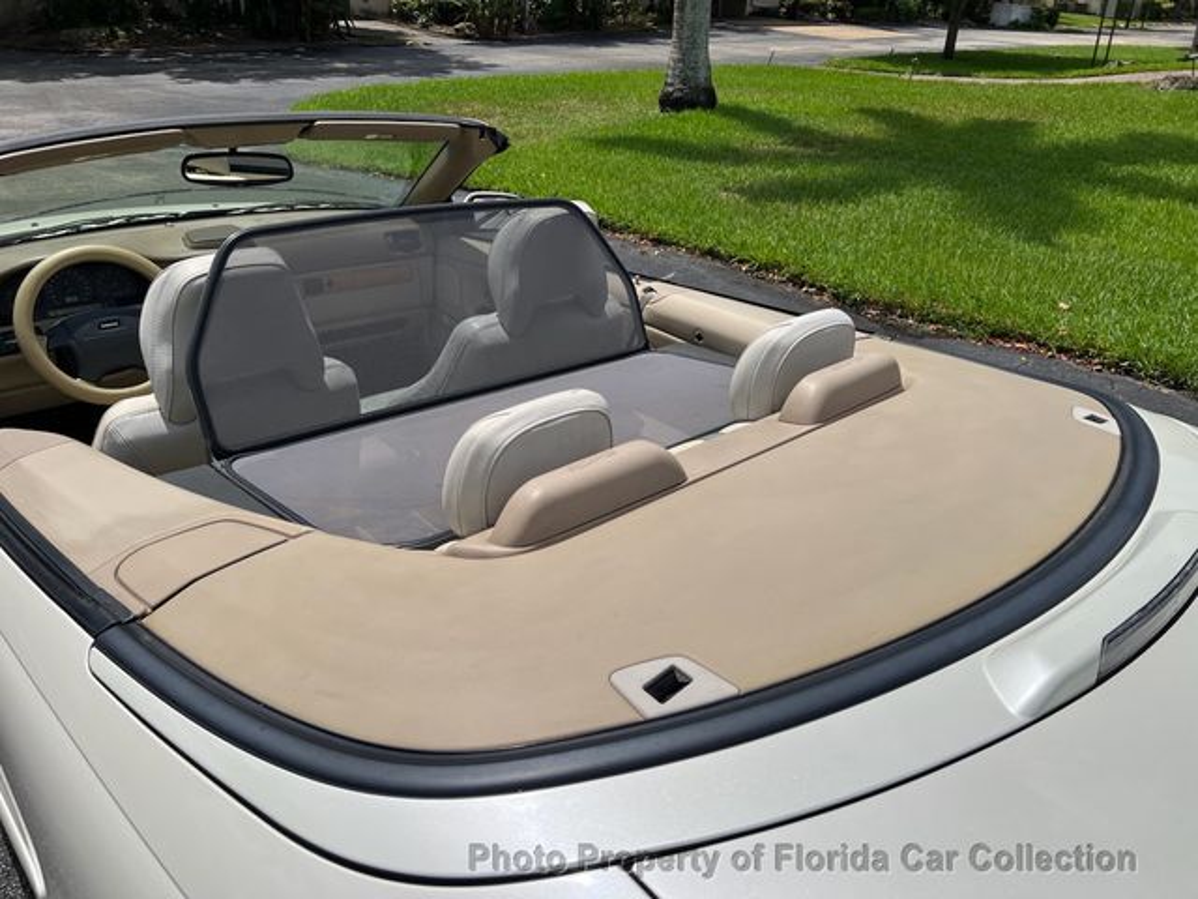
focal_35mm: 26
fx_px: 900
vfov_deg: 53.1
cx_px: 599
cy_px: 450
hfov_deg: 67.3
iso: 50
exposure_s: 1/11364
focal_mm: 5.7
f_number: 1.5
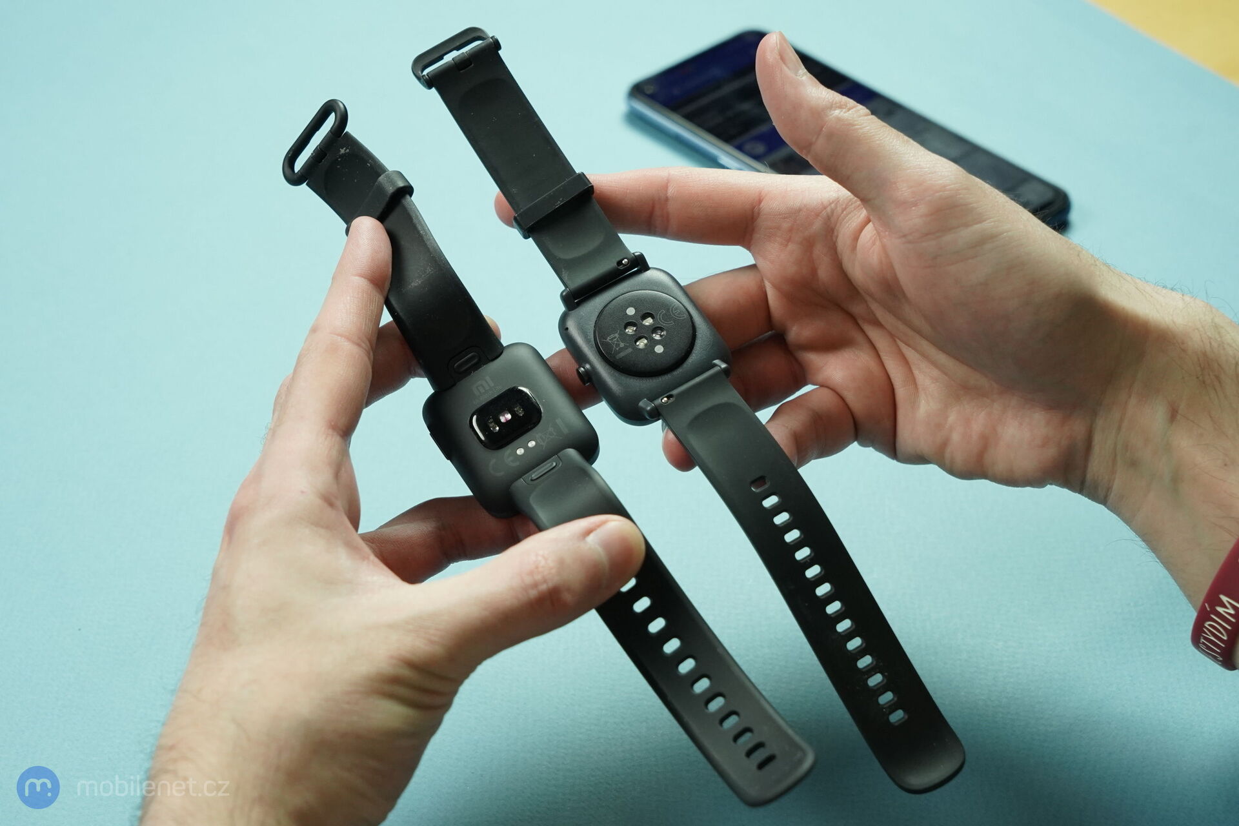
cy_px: 413
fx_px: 1962
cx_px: 620
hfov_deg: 35.1
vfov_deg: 23.8
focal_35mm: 57
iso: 2500
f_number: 7.1
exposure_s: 1/160
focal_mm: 57
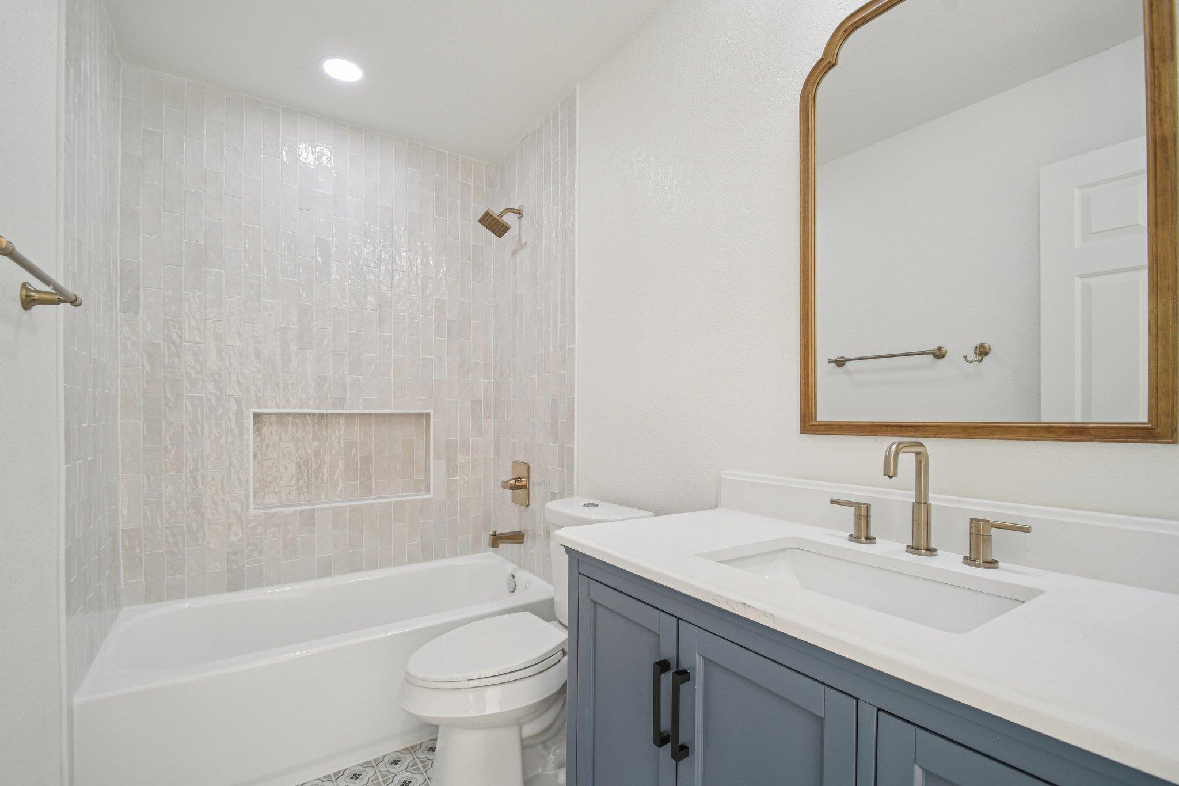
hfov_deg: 100.4
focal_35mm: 15
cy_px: 393
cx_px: 590
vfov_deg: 77.3
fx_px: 491
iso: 400
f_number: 8
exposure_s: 1/25
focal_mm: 10
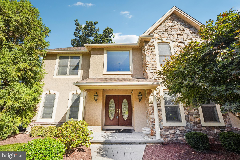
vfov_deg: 81.2
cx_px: 120
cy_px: 80
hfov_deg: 104.3
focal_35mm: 14
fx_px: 93
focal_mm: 14
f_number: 8
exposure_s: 1/1000
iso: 500
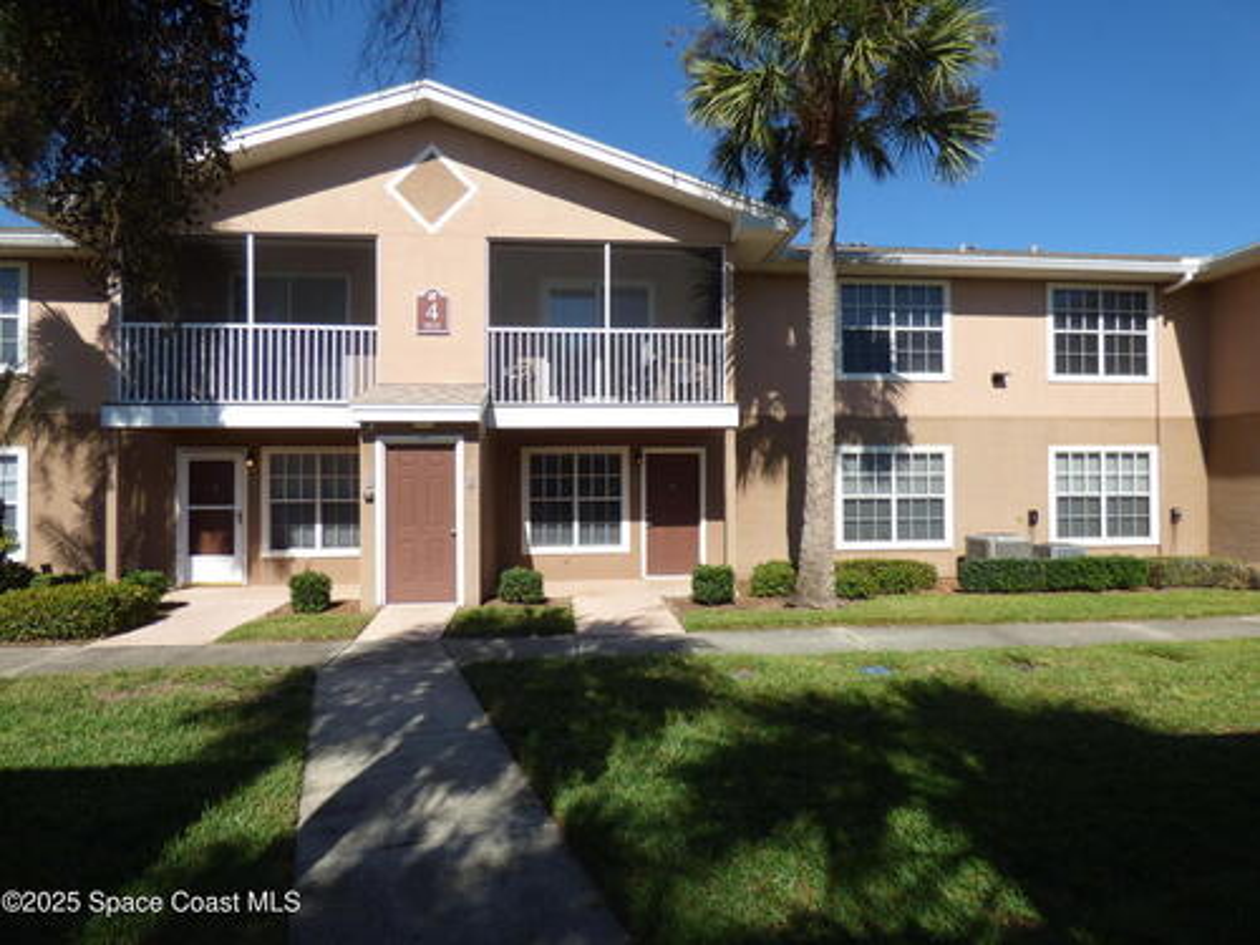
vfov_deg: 66.0
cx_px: 630
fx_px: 728
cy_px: 472
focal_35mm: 20
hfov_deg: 81.7
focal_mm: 3.58
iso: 100
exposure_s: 1/2000
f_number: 2.8
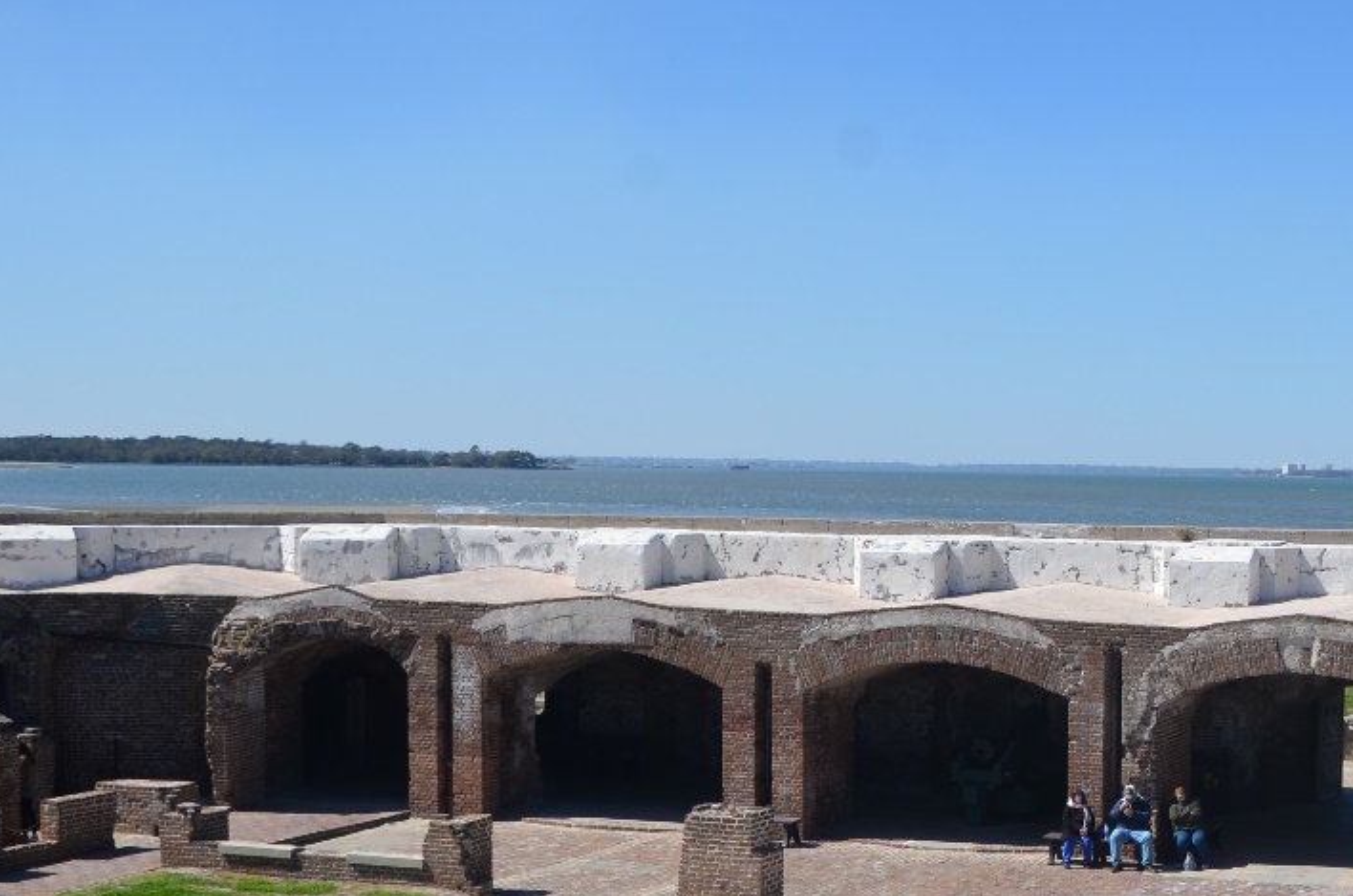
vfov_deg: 22.1
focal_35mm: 61
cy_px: 565
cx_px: 1246
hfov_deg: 31.3
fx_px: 2288
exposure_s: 1/250
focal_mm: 18
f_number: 8
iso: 100
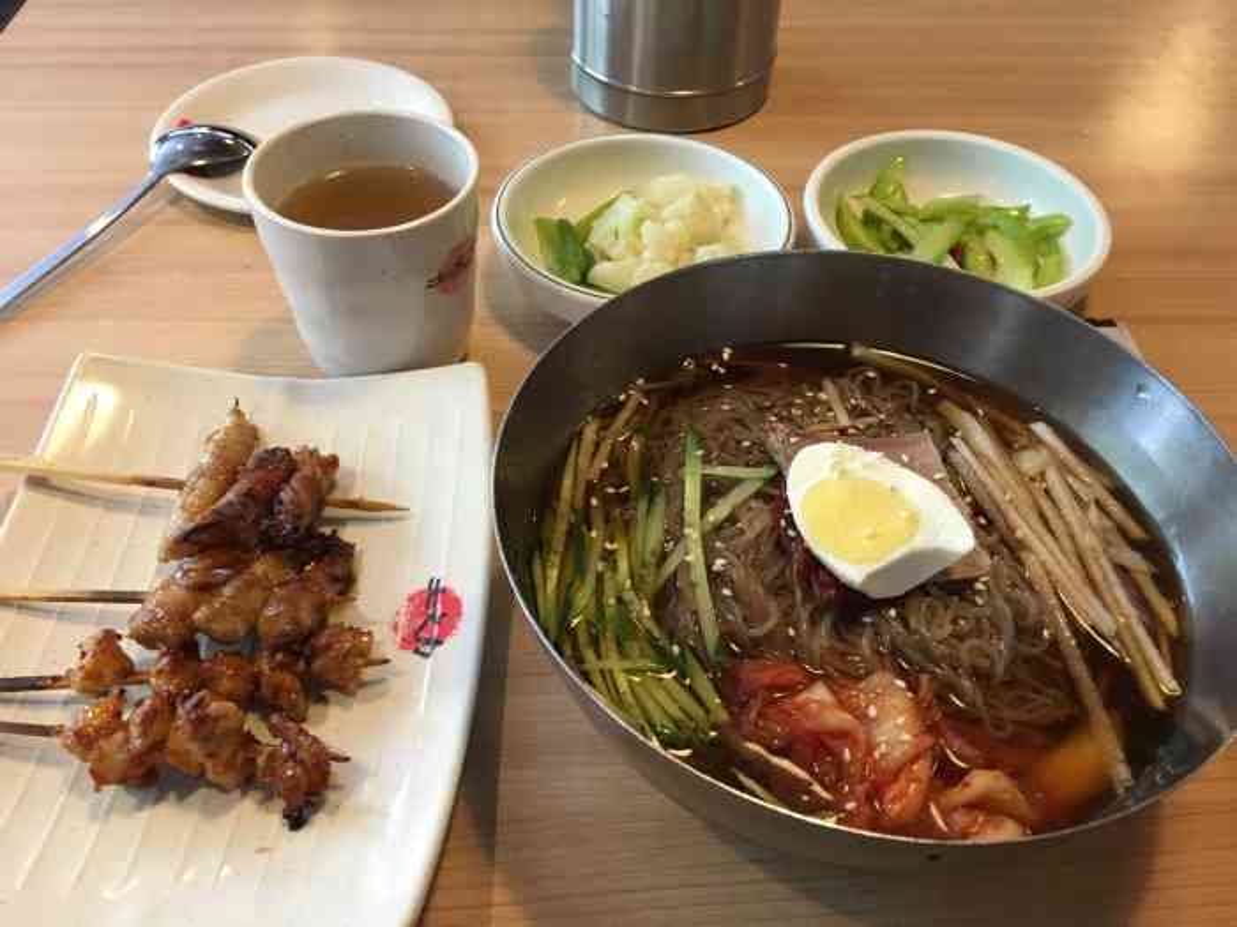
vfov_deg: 48.2
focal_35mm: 29
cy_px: 464
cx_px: 618
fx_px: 1036
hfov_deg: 61.7
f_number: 2.2
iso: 125
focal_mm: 4.15
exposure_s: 1/33
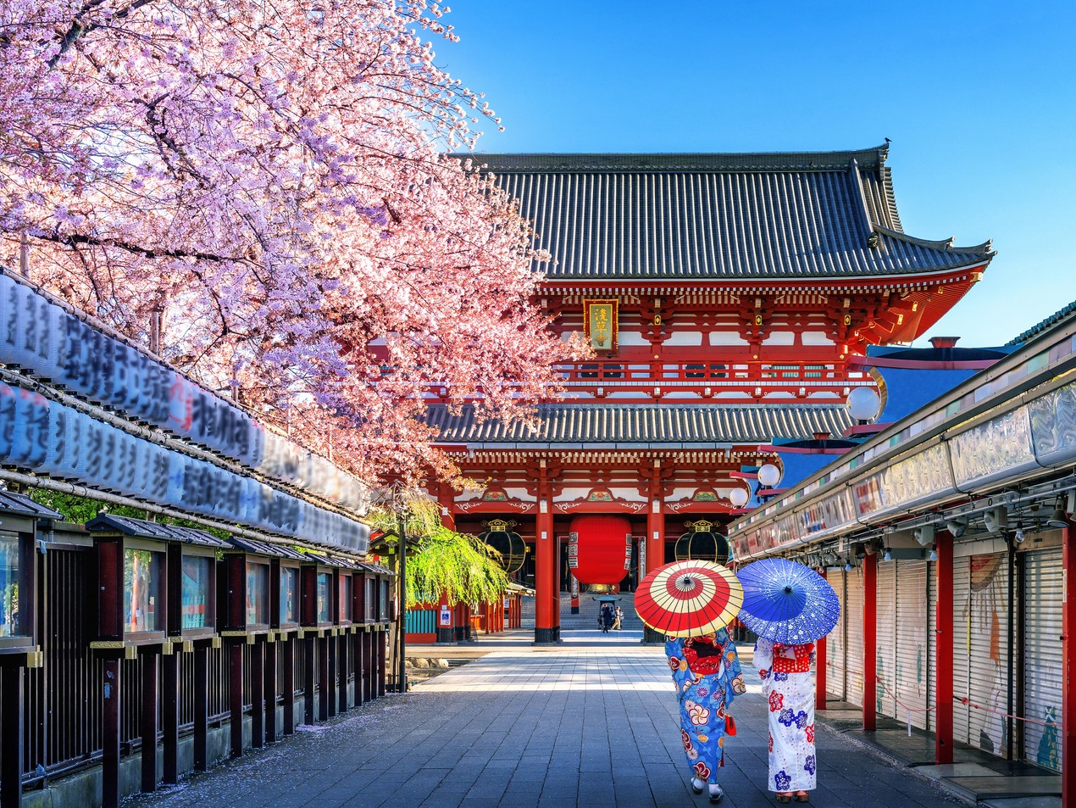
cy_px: 406
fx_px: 1492
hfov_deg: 39.6
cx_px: 596
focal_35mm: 48
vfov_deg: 30.3
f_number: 9
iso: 100
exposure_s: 1/80
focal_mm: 44
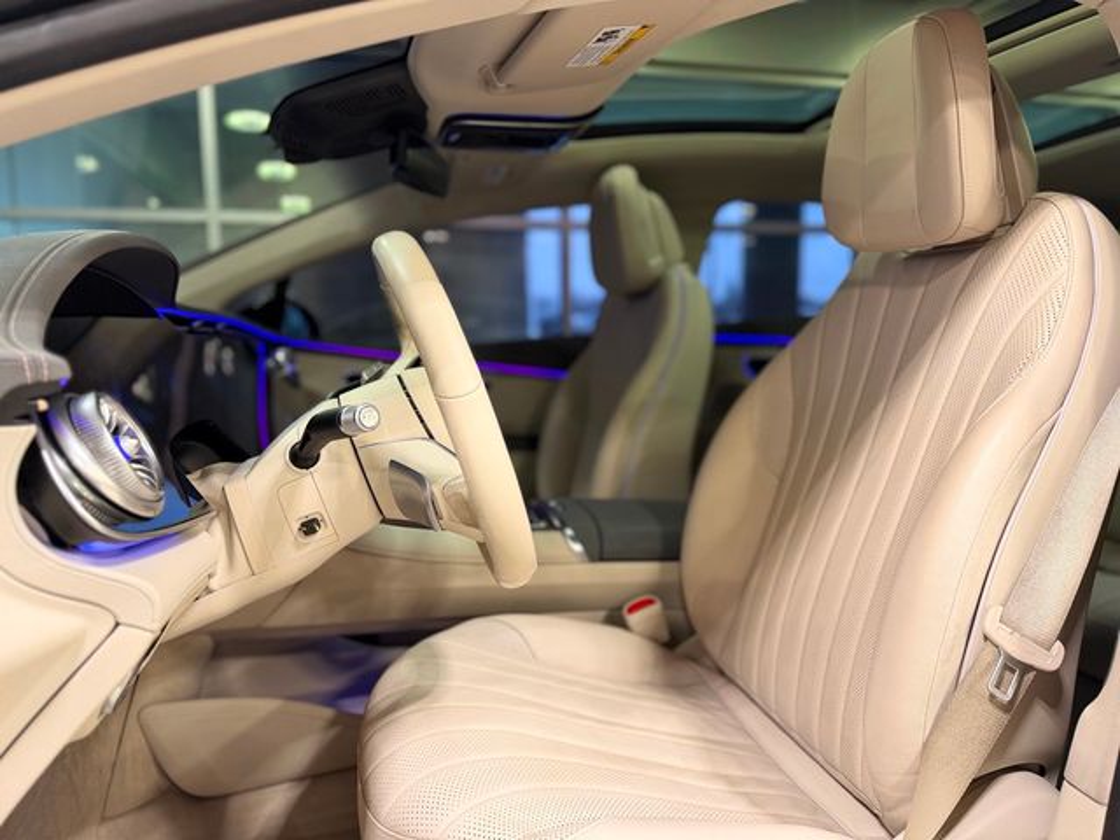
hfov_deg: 71.6
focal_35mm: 24
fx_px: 777
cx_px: 560
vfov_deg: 56.8
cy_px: 420
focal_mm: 6.76
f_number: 1.78
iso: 200
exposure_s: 1/60
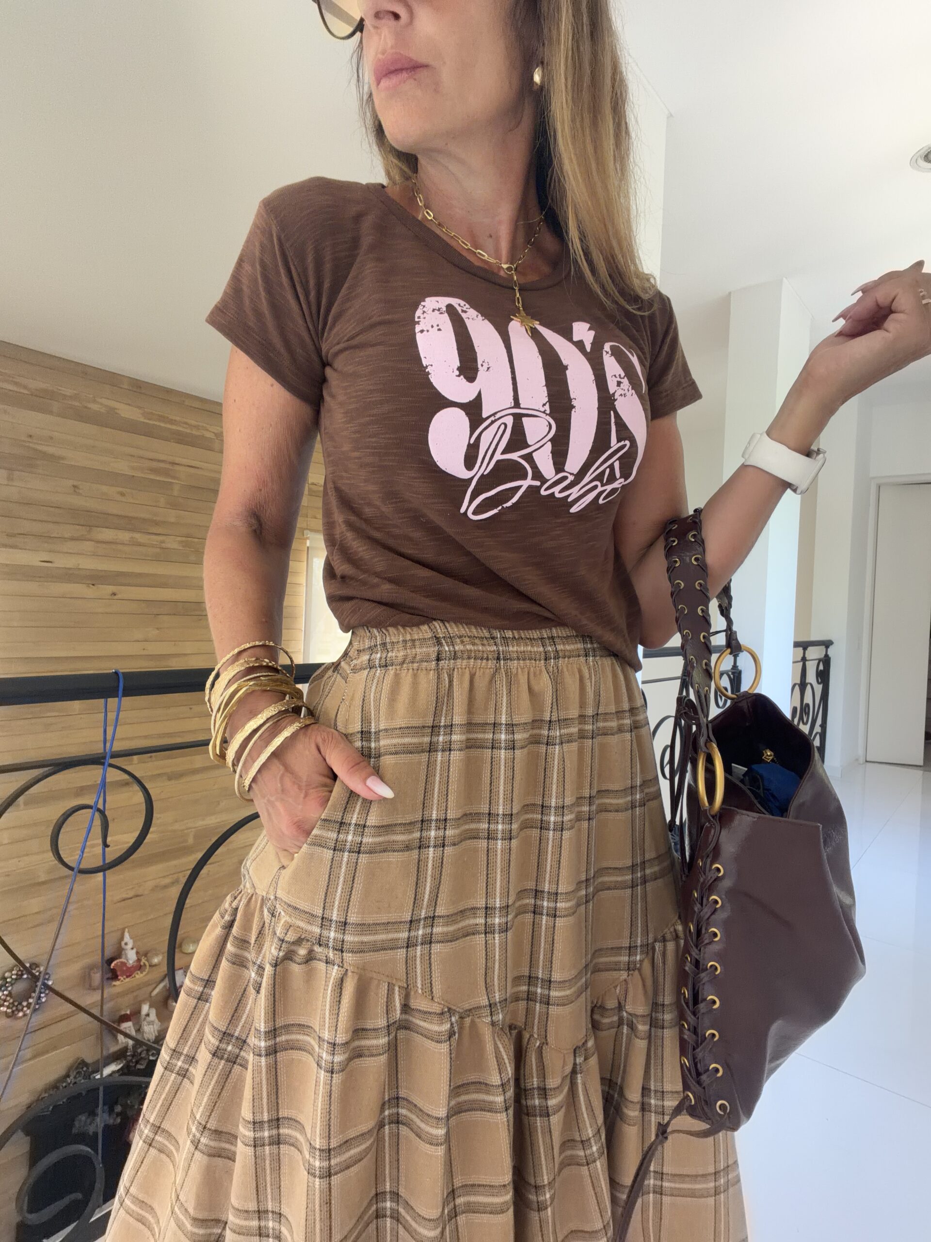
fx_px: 681
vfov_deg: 84.7
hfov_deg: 68.7
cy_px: 621
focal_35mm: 19
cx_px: 466
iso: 80
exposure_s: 1/69
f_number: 1.9
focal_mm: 2.71
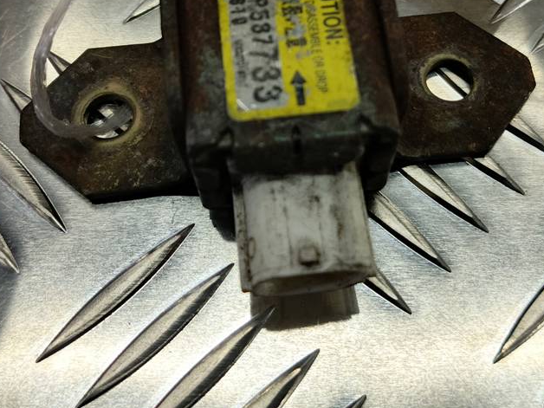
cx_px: 293
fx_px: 691
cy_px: 100
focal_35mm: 44
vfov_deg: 32.2
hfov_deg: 42.9
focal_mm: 4.11
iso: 113
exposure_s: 1/66.7
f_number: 1.6
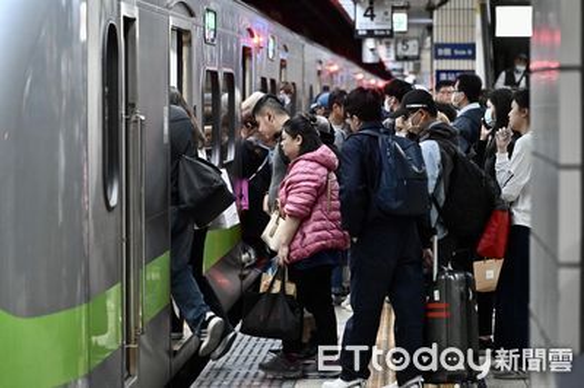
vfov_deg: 10.1
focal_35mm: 135
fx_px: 2188
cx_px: 292
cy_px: 194
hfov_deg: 15.2
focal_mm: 135
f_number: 4
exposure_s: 1/125
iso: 4000
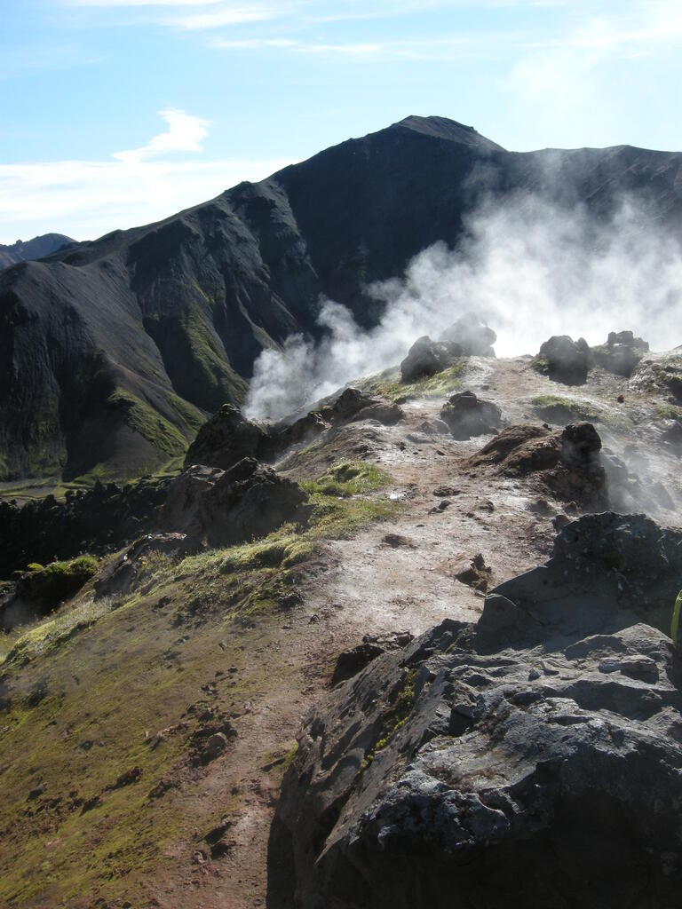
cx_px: 341
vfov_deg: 52.6
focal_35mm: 35
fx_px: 919
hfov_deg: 40.7
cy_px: 454
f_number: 6.1
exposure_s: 1/312
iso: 100
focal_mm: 7.5
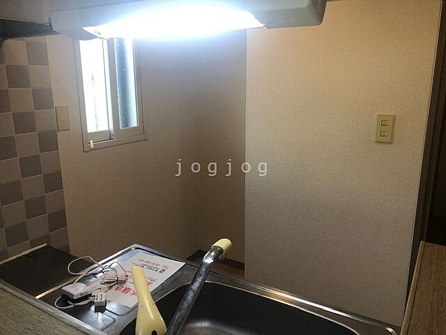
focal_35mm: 28
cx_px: 223
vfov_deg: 49.7
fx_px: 361
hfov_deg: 63.4
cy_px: 168
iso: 32
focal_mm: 3.99
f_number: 1.8
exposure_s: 1/33
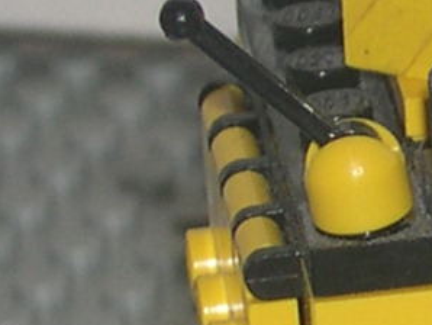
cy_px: 144
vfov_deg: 2.4
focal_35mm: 625
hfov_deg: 3.1
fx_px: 7806
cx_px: 1132
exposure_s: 1/60
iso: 100
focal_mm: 17.4
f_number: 4.1
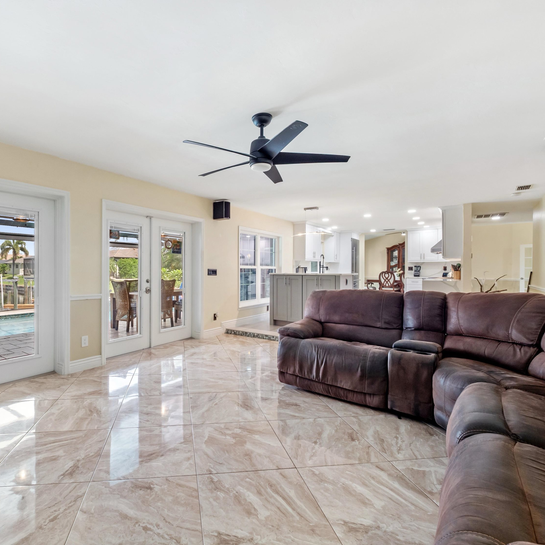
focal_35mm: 17
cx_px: 215
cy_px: 276
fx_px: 303
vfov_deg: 84.0
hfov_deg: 82.9
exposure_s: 1/6
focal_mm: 7
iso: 200
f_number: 7.1
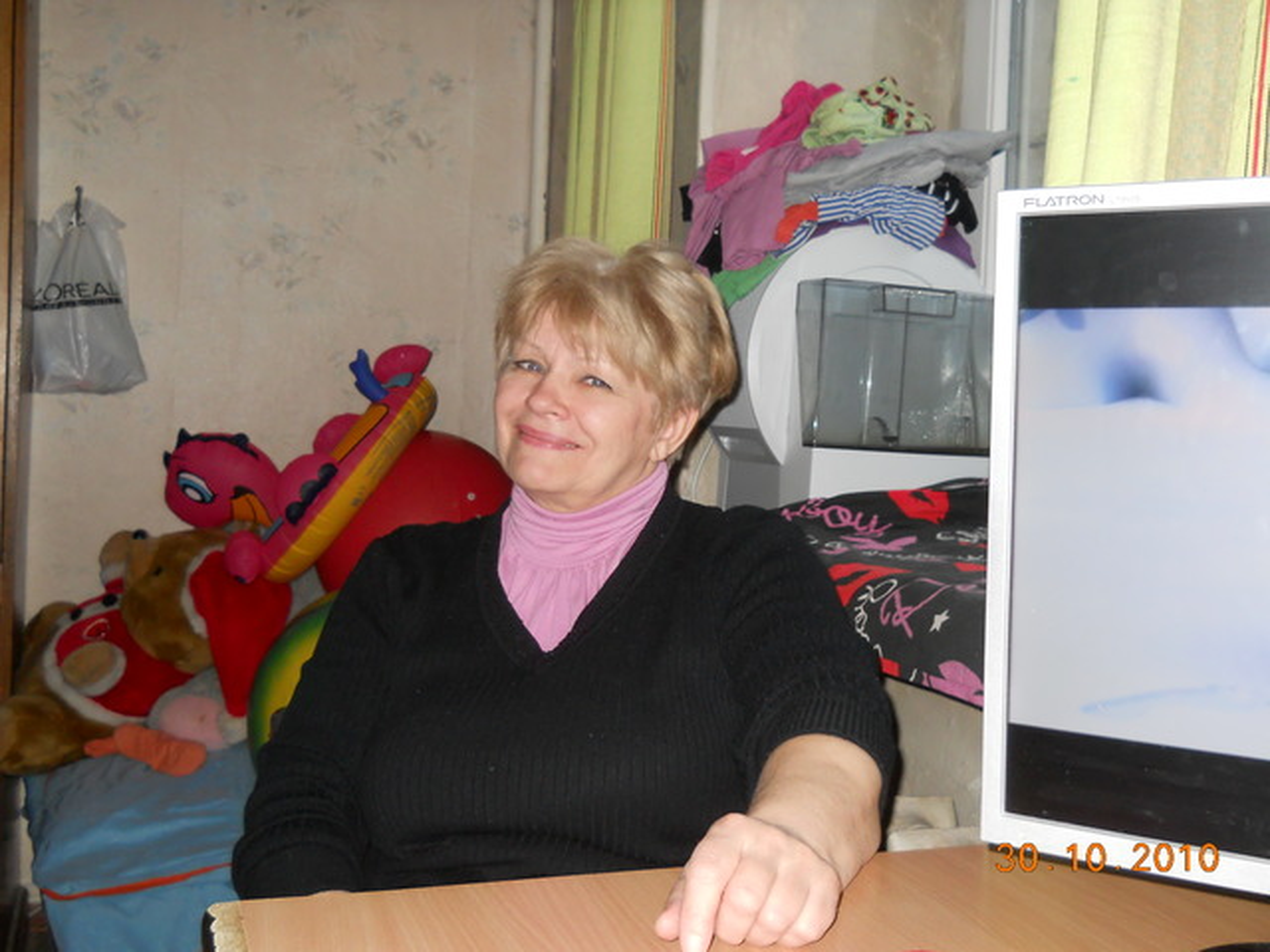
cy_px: 476
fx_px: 1504
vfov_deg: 35.1
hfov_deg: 45.8
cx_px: 635
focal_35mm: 41
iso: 200
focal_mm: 6.72
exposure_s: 1/30
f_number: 3.1
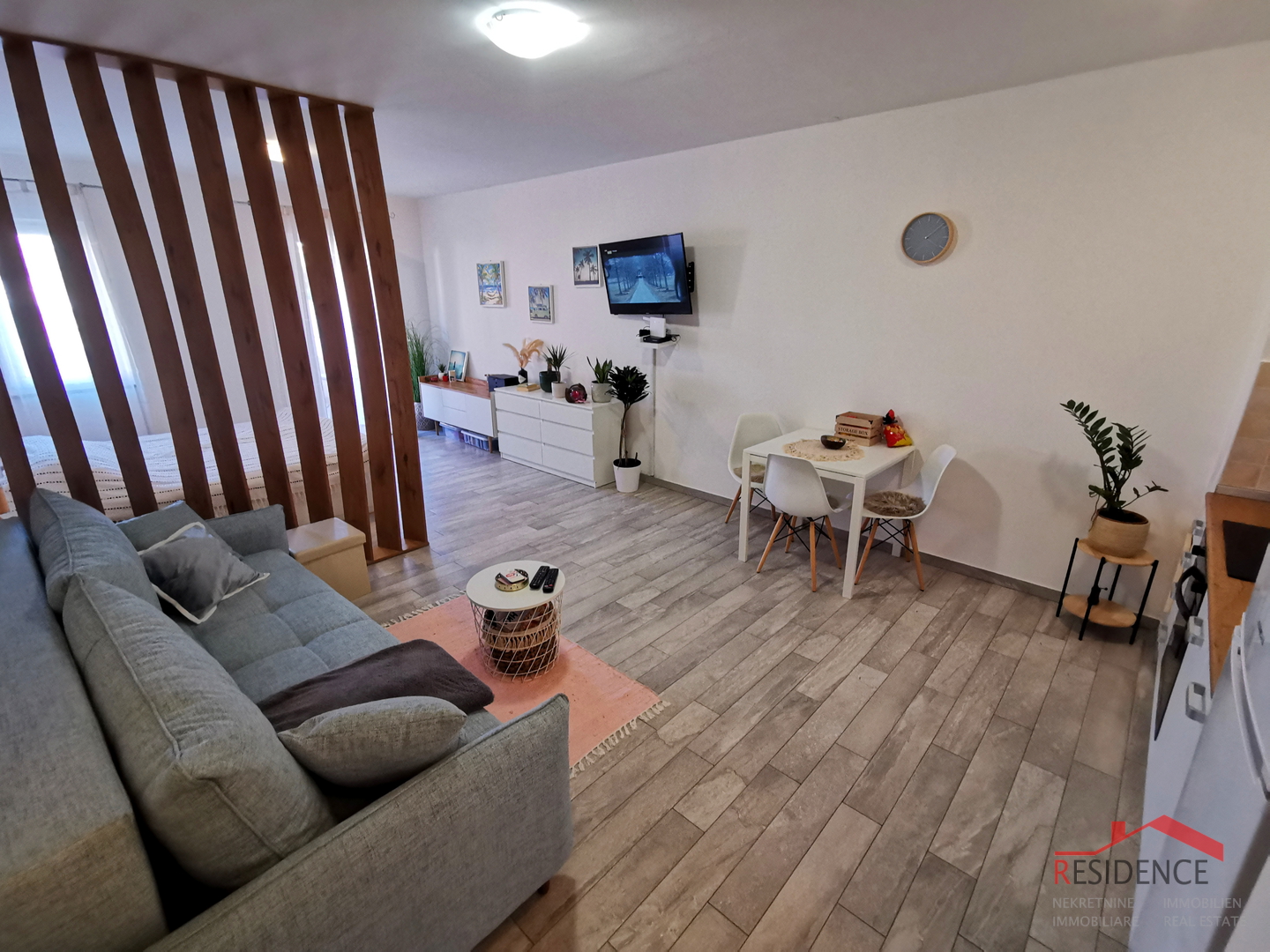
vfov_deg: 78.1
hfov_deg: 94.5
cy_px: 476
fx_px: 587
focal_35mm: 16
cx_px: 635
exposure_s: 1/40
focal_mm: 2.35
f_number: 2.2
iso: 400
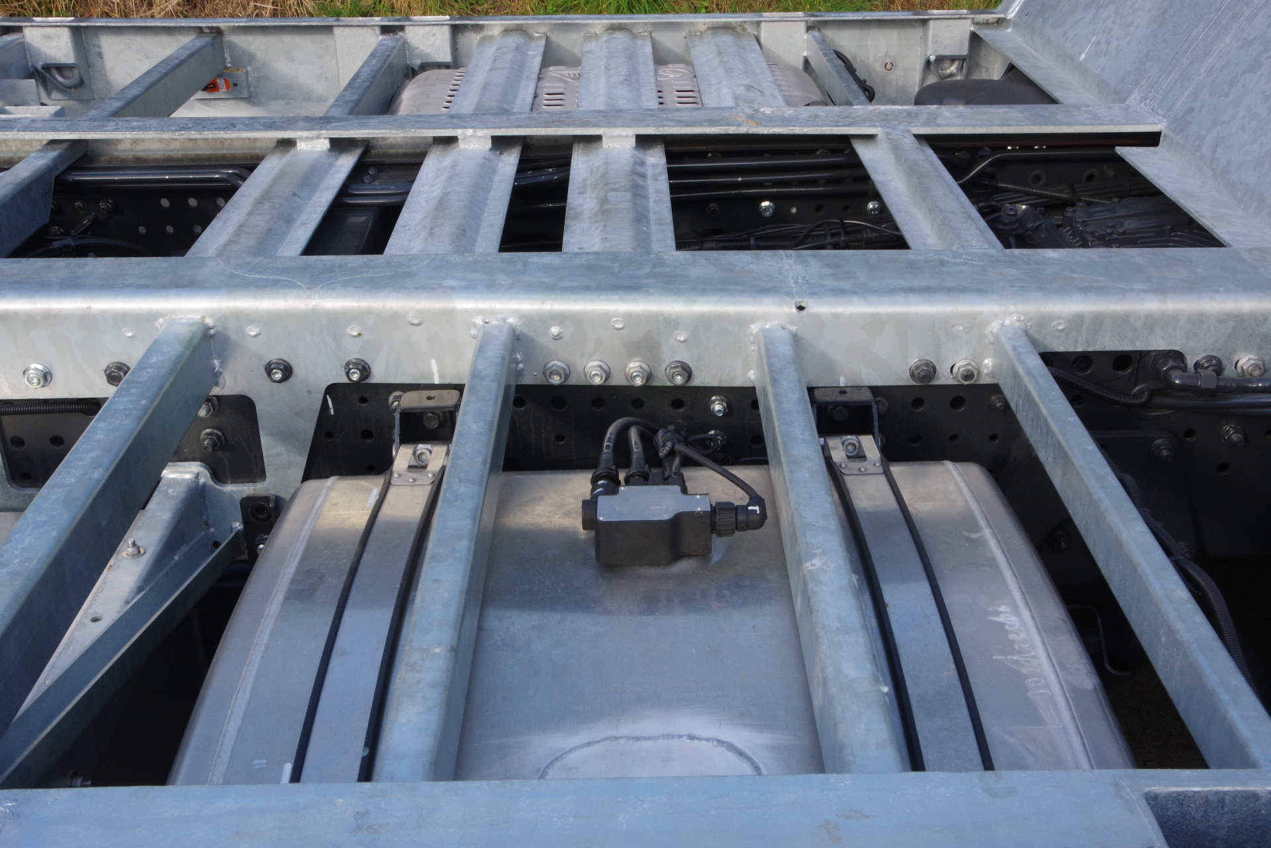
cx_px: 636
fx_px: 1483
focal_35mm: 42
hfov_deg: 46.4
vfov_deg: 31.9
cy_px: 424
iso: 800
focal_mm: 28
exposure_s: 1/60
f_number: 22
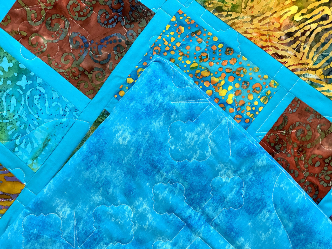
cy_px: 132
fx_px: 556
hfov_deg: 33.2
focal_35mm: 58
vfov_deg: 25.2
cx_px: 183
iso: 160
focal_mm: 6
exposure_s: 1/60
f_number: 2
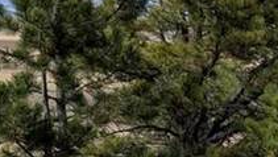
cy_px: 285
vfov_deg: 7.5
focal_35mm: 158
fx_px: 1165
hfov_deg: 11.9
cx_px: 580
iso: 21
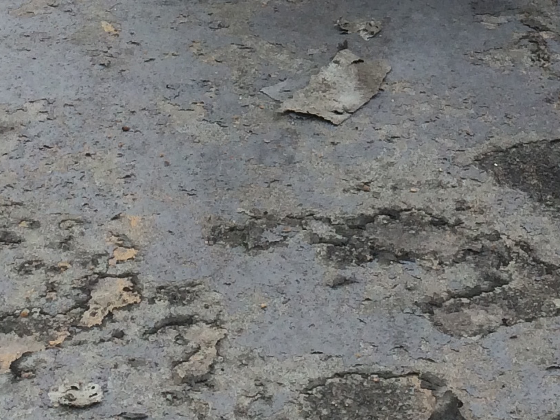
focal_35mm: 120
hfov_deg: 16.4
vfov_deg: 11.7
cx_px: 358
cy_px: -247
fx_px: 1941
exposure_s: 1/746
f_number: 2.2
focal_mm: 4.12
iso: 32
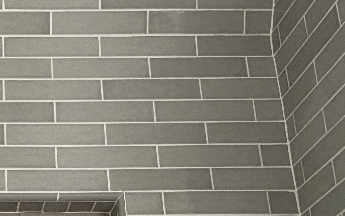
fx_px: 752
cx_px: -14
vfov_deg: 15.7
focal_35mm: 80
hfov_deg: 24.5
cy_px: 261
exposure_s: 1/60
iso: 400
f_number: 1.8
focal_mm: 4.25
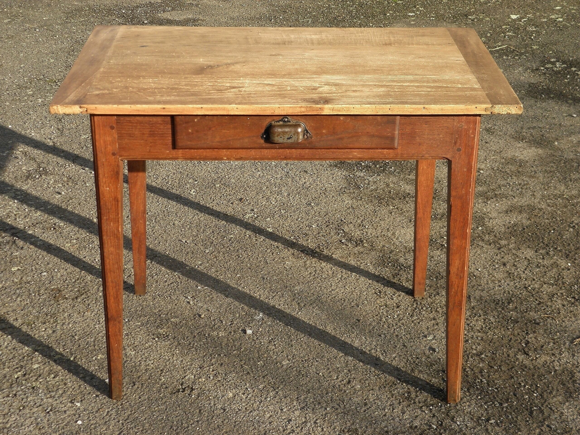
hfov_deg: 32.7
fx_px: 989
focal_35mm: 59
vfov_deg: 24.8
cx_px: 290
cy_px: 218
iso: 100
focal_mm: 10.6
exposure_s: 1/250
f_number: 4.1
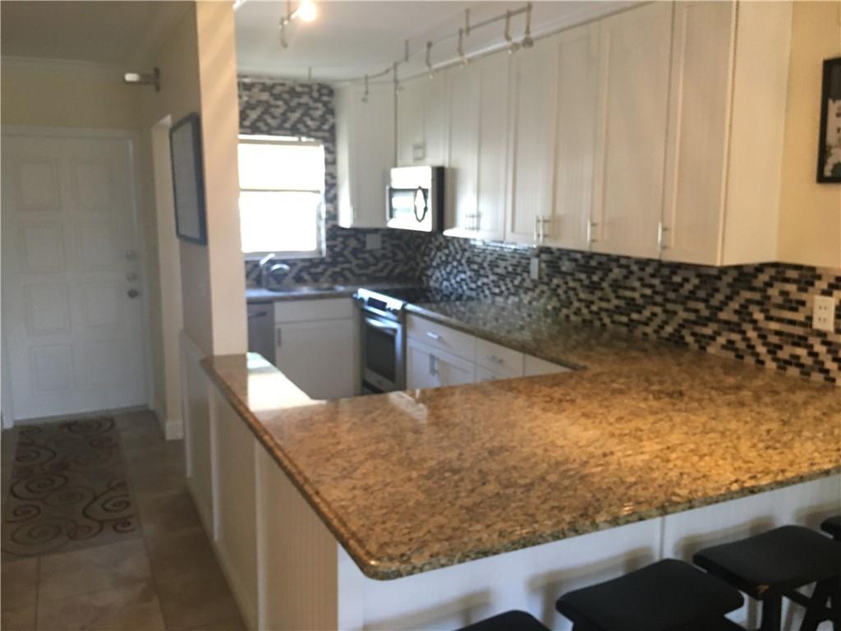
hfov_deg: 61.7
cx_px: 420
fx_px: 705
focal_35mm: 29
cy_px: 316
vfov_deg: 48.2
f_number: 2.2
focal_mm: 4.15
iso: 200
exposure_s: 1/30
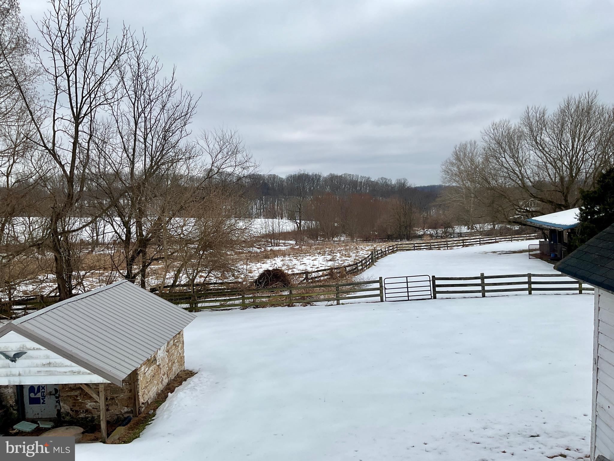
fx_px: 514
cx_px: 307
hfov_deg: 61.7
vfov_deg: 48.2
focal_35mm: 29
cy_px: 230
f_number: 1.8
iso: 16
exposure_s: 1/3125
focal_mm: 3
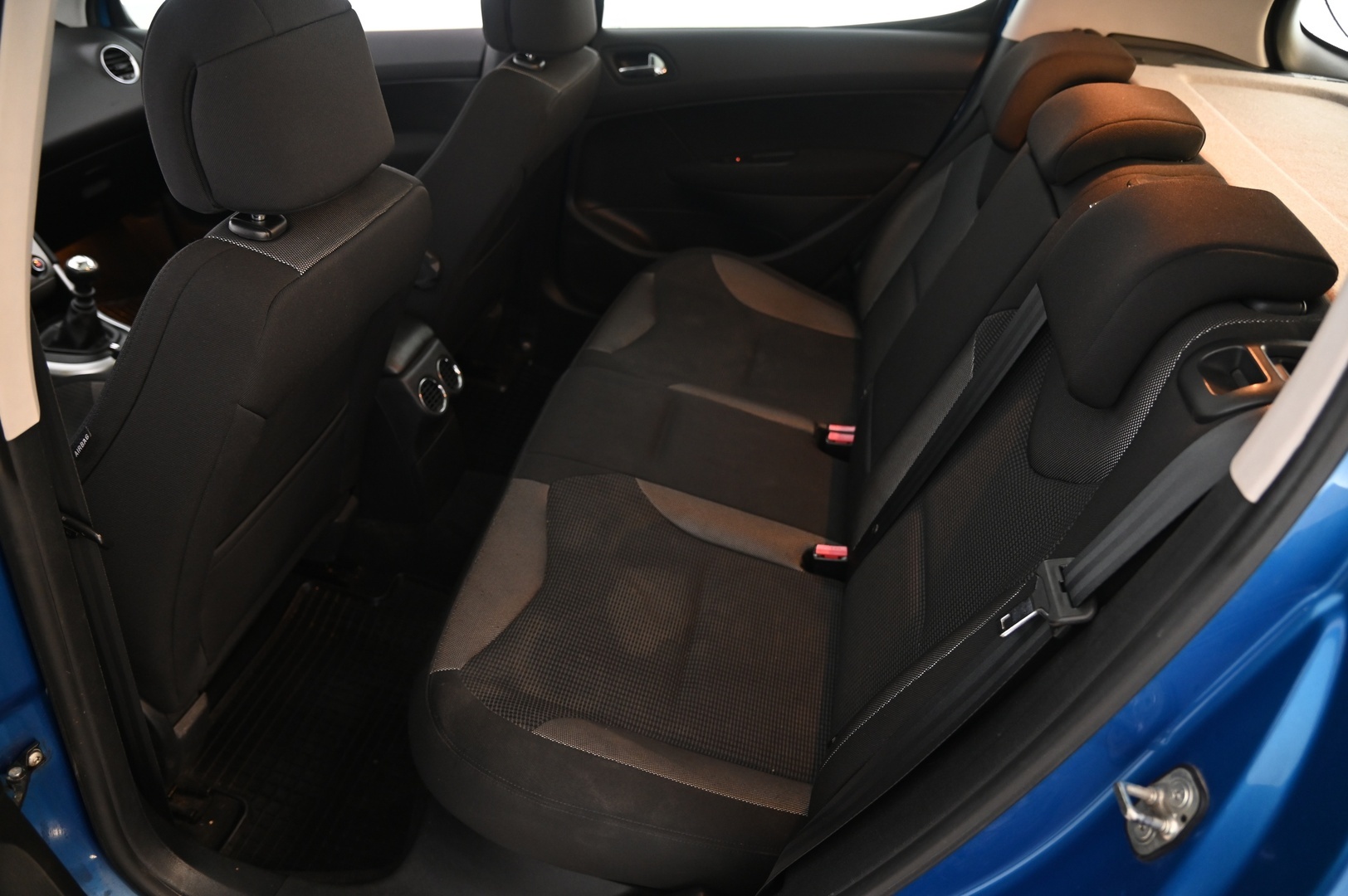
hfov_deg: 73.8
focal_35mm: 24
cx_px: 674
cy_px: 448
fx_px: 898
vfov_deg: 53.1
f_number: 4
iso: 2000
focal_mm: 24
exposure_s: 1/13
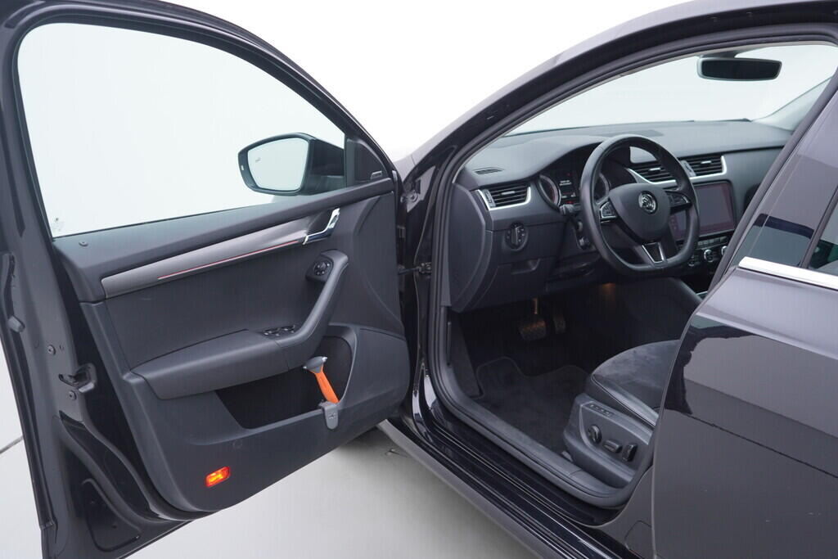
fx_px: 838
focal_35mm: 36
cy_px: 280
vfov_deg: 36.9
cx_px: 419
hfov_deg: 53.1
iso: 125
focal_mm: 24
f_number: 3.2
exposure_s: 1/50
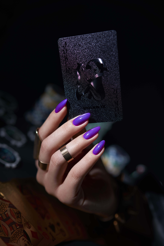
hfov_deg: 37.9
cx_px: 82
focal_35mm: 35
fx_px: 239
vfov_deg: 54.4
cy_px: 123
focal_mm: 35
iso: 50
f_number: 2.2
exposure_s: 1/200
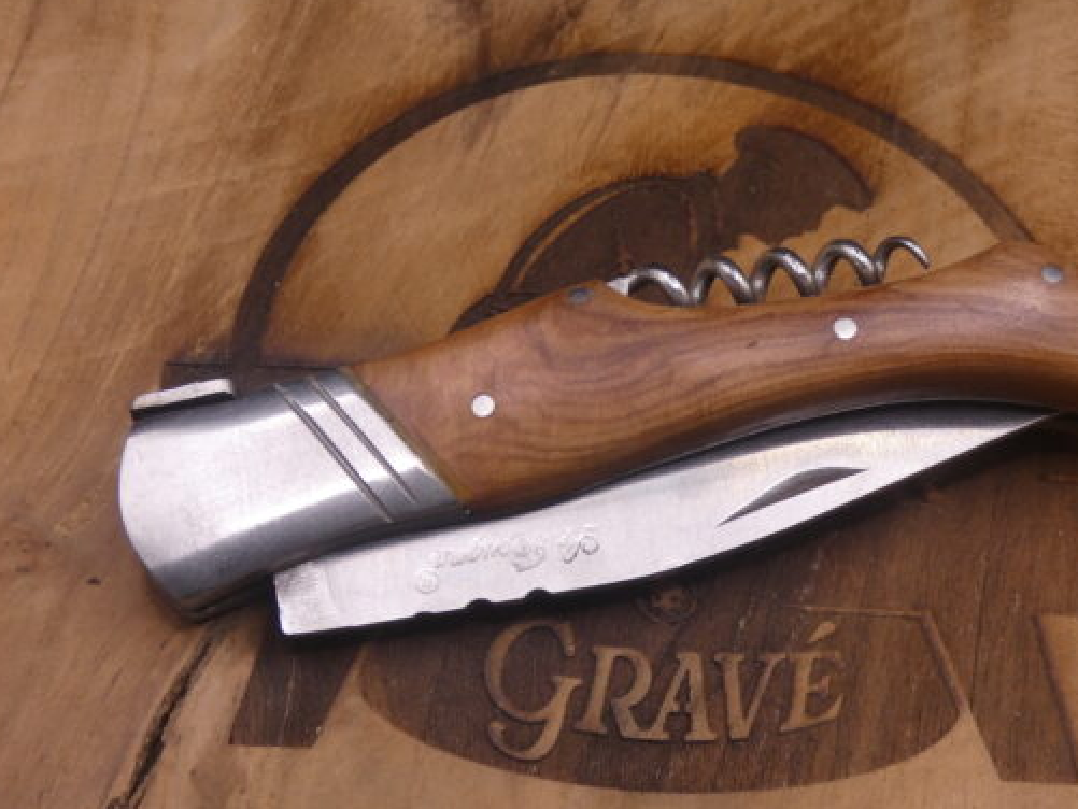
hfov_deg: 26.6
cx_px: 620
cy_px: 402
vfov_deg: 20.2
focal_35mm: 73
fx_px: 2274
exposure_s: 1/80
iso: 250
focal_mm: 10.8
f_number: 4.1
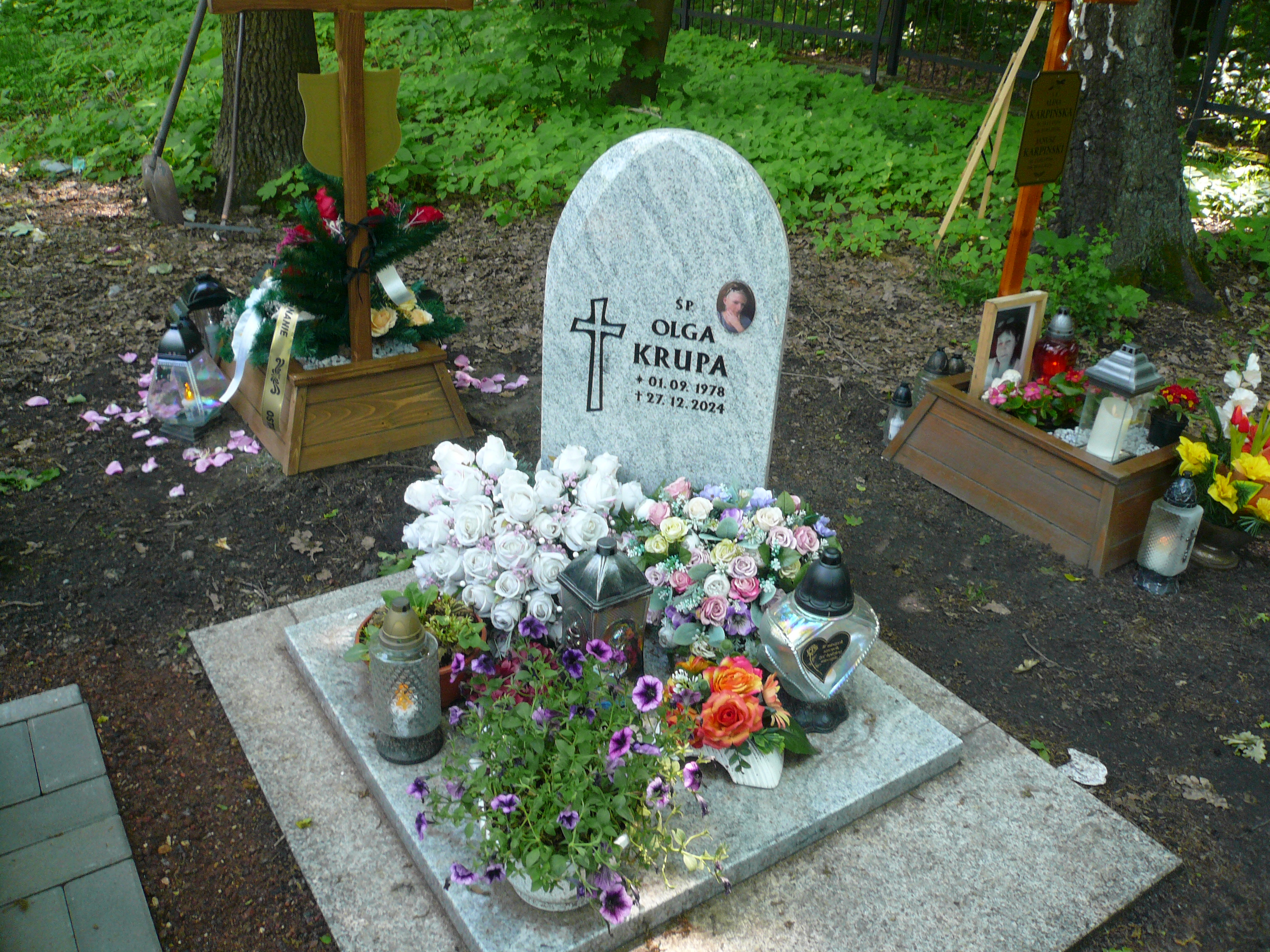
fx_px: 1027
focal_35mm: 28
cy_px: 476
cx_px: 635
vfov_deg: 49.7
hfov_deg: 63.4
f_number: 2.8
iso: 100
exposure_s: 1/40
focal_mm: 4.6
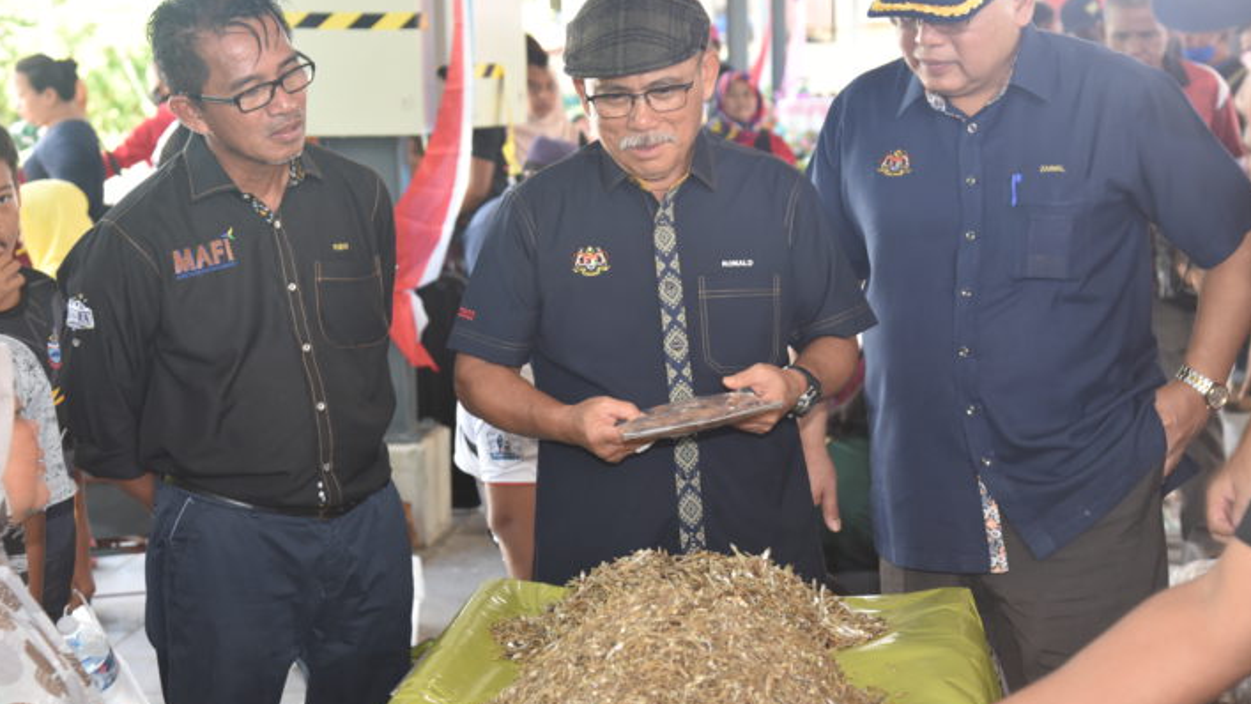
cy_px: 293
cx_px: 612
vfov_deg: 16.3
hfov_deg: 28.6
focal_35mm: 74
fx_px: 2455
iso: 800
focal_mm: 65
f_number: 5
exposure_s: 1/100
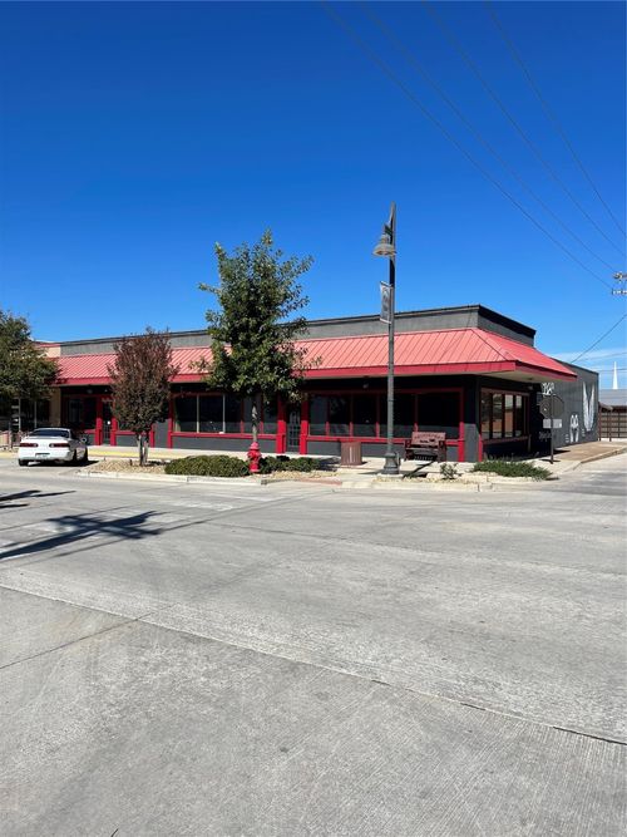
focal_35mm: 26
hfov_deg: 53.0
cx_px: 314
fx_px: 628
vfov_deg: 67.3
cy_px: 418
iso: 32
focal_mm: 5.1
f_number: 1.6
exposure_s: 1/5618
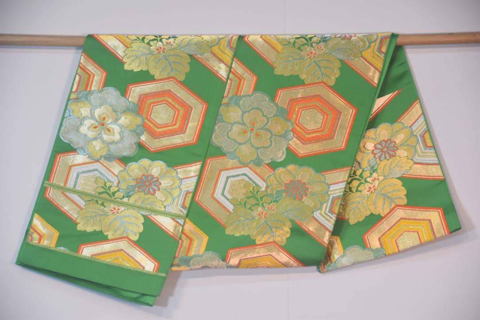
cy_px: 160
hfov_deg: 18.2
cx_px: 240
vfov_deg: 12.2
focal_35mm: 112
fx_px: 1500
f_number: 5.3
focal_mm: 75
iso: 800
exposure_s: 1/60
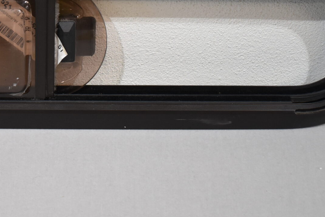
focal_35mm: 82
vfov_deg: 16.5
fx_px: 742
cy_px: 43
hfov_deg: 24.2
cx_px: 49
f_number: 3.8
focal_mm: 23
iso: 800
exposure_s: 1/200
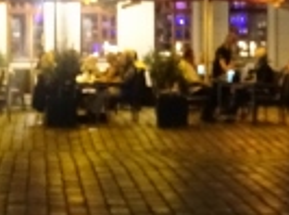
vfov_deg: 7.9
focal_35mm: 187
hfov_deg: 10.4
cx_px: -67
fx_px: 1557
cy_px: 26
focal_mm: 10.59
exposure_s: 1/13
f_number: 4.5
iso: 3200
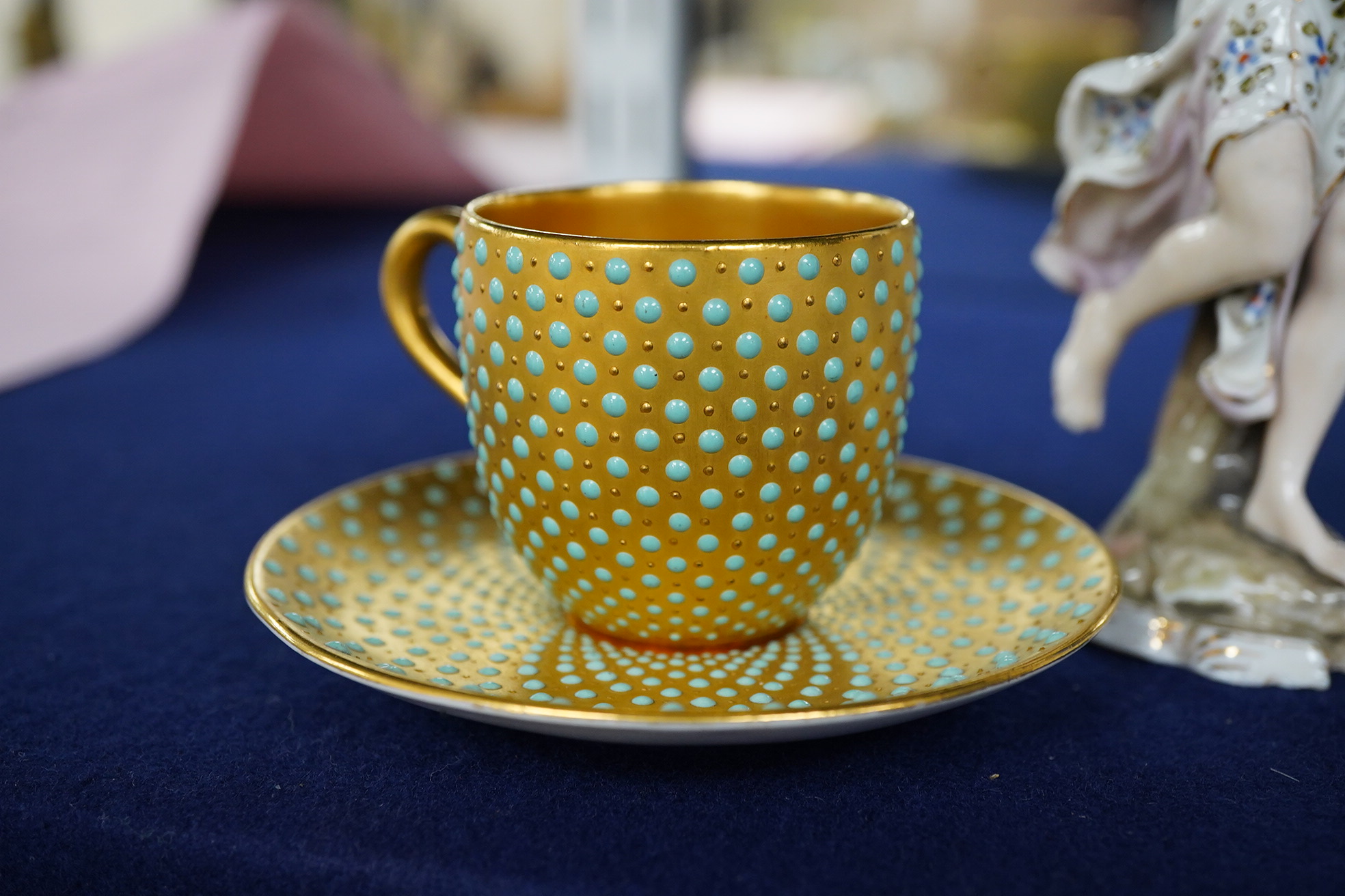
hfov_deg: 43.6
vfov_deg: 29.9
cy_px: 448
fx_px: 1681
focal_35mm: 45
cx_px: 672
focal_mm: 30
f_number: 8
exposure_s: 1/125
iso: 1250
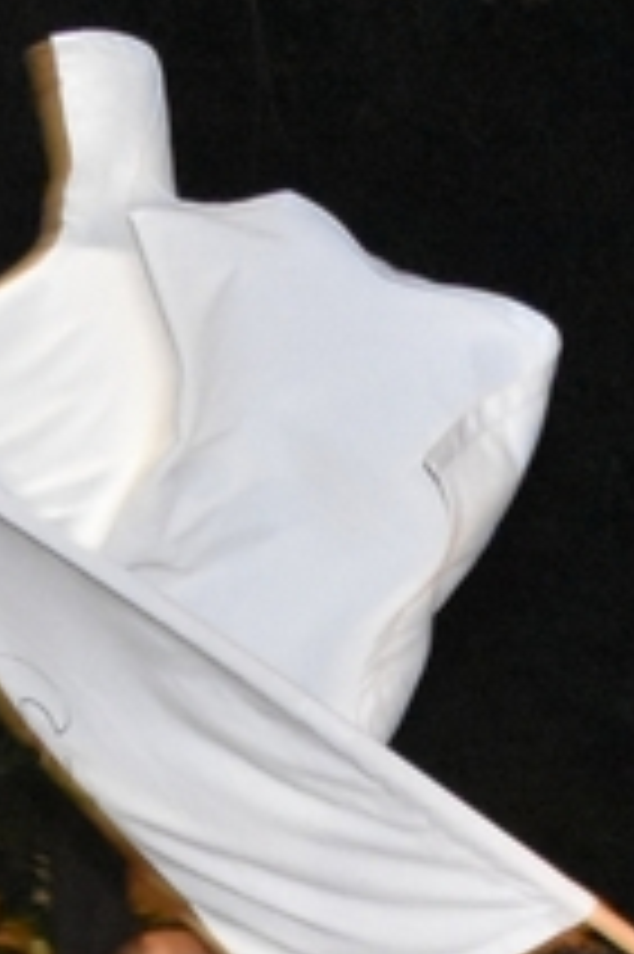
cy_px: 1256
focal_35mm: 153
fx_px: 4048
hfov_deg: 9.0
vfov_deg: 13.0
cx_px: 306
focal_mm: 24
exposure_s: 1/60
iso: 6400
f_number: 3.8
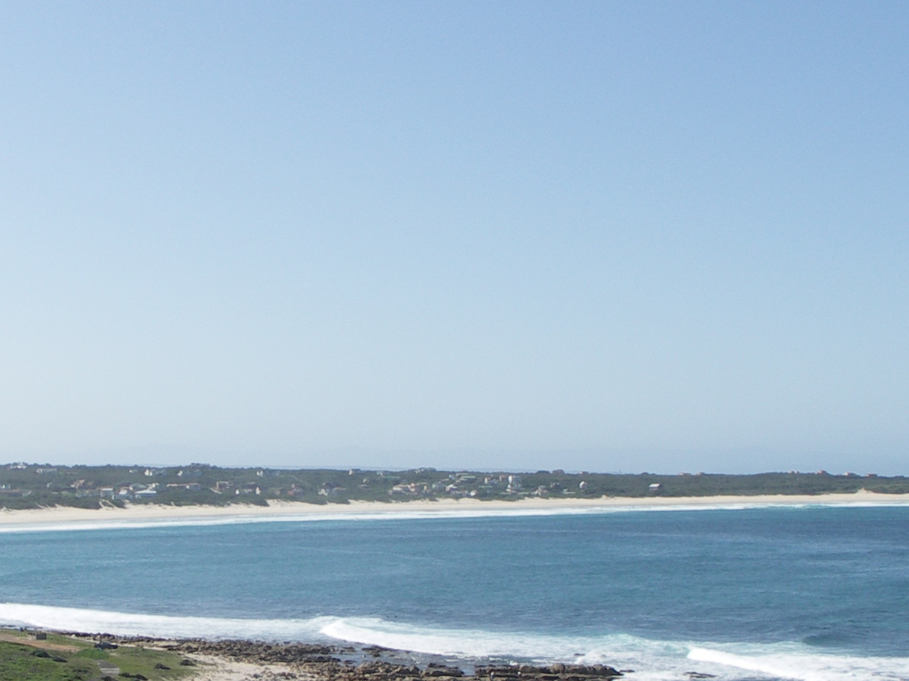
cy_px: 526
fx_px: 1969
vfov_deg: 19.5
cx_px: 247
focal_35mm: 75
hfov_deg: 25.7
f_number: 6.3
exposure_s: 1/320
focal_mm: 7.2
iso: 50
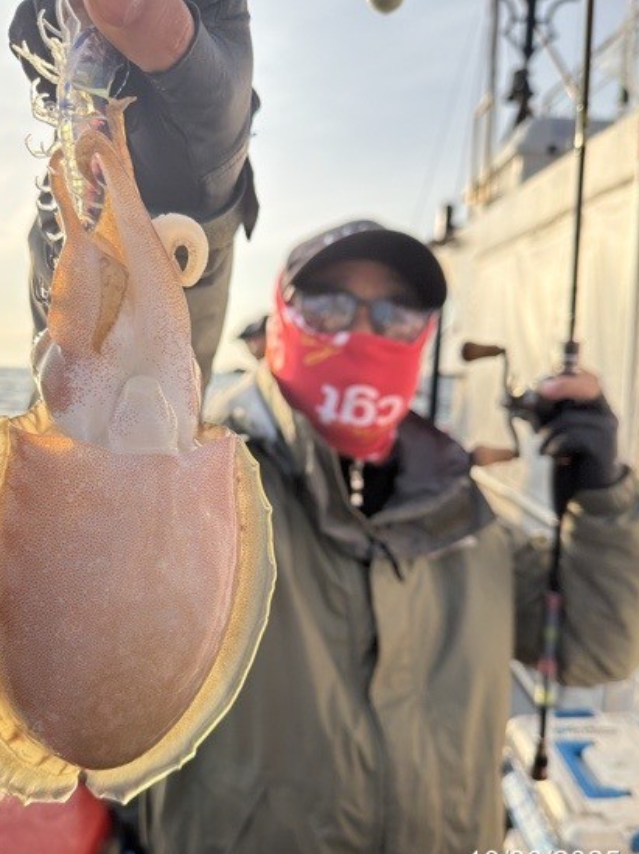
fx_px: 690
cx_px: 280
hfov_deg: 49.6
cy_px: 448
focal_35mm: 28
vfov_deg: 63.4
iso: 320
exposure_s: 1/5319
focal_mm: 6.76
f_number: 1.78
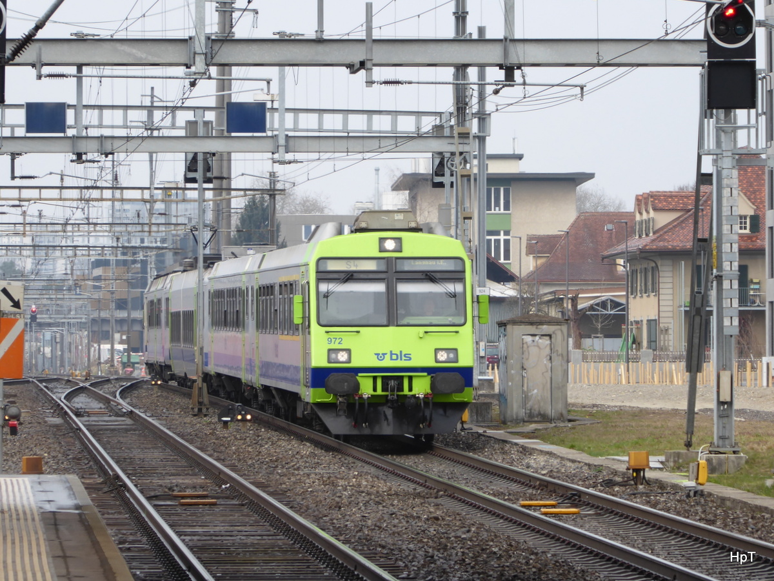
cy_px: 290
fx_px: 6999
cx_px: 387
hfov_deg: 6.3
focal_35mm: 313
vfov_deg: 4.7
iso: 80
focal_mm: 50.5
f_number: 5.7
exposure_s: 1/80
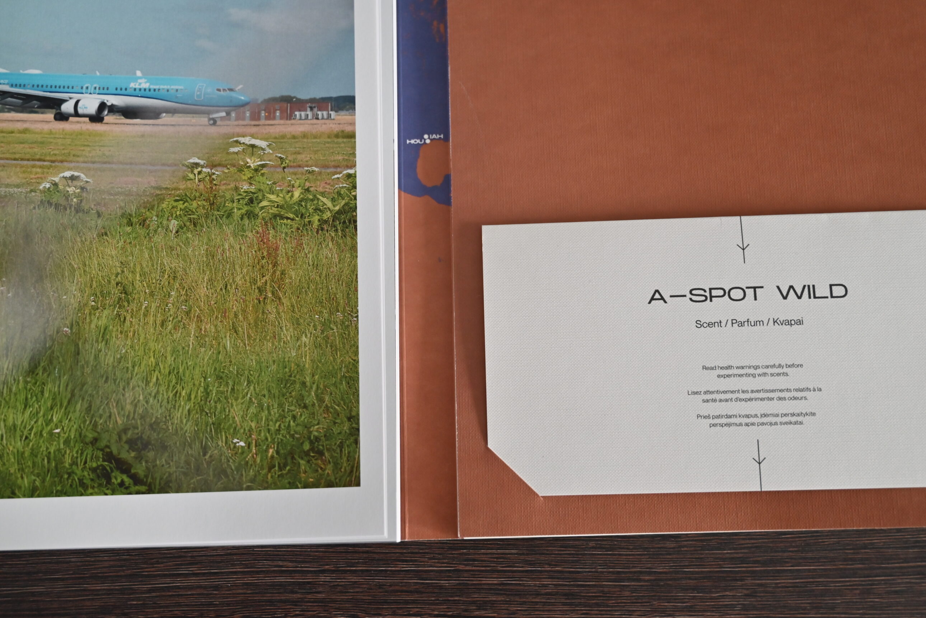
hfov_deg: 50.7
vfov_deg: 35.1
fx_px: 978
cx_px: 463
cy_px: 309
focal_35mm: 38
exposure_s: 1/15
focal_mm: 38
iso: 1600
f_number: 4
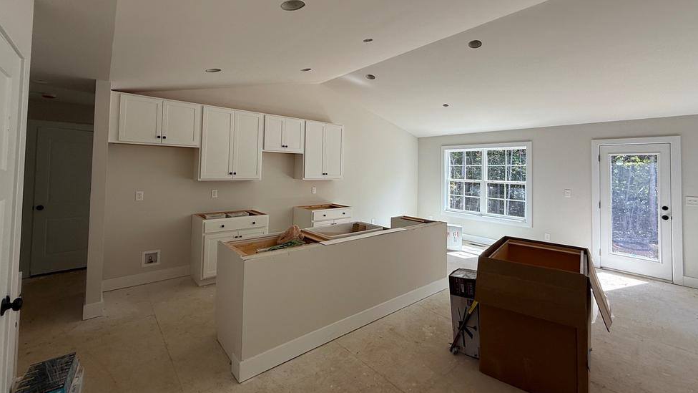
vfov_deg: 66.5
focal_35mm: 16
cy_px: 160
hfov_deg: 99.4
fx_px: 296
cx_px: 350
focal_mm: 2.22
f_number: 2.2
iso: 50
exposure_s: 1/173
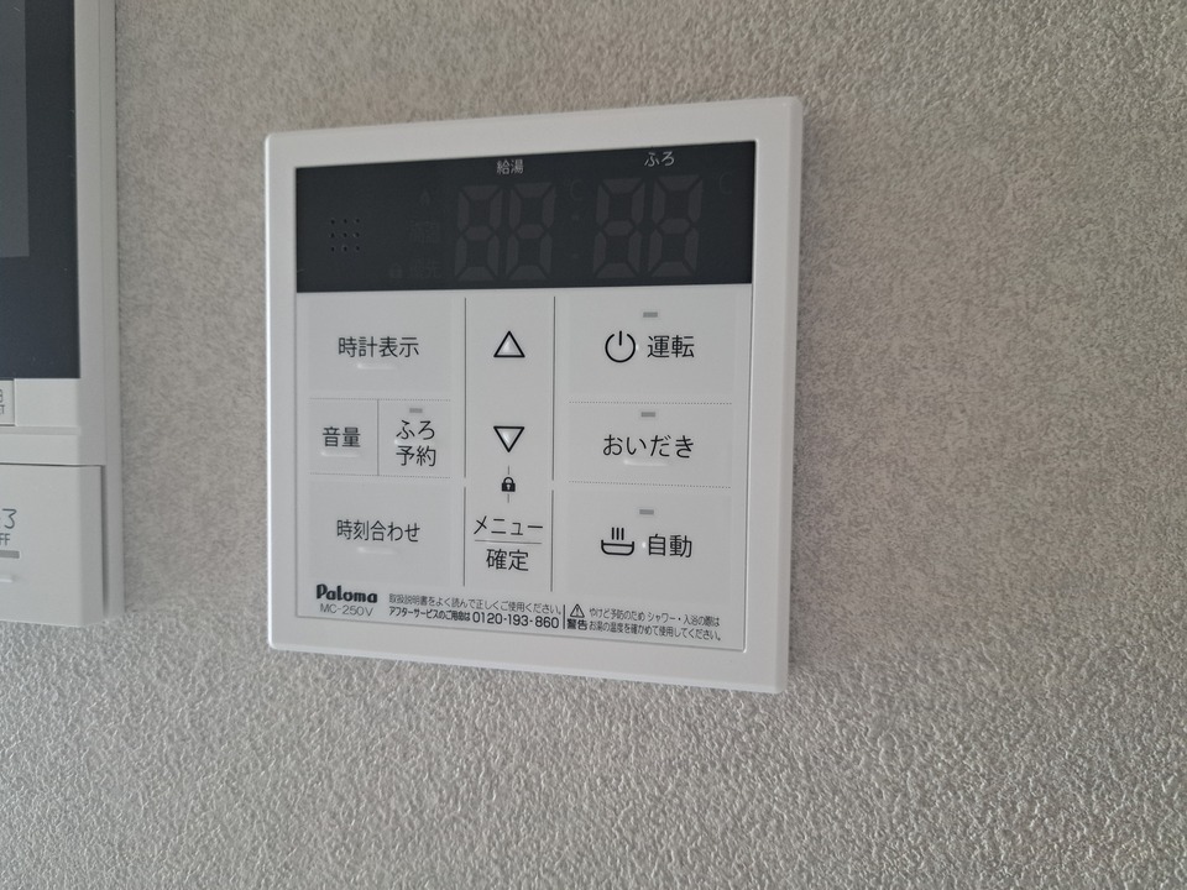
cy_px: 445
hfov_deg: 71.6
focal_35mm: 24
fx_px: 823
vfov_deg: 56.8
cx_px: 594
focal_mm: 5.23
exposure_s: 1/50
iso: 250
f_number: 1.8
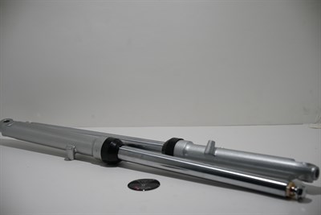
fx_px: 758
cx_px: 160
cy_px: 108
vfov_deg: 16.1
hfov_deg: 23.9
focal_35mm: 85
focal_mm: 85
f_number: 4
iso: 80
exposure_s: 1/640
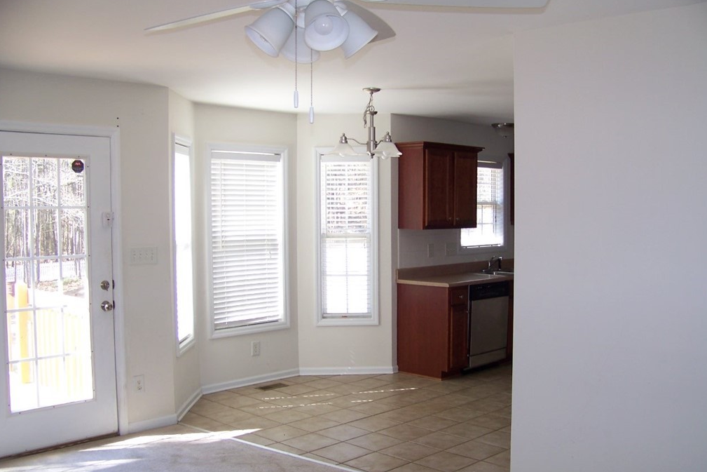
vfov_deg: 35.1
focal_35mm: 38
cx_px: 355
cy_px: 252
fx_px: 746
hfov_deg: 50.7
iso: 64
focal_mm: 5.85
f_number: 2.8
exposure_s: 1/30
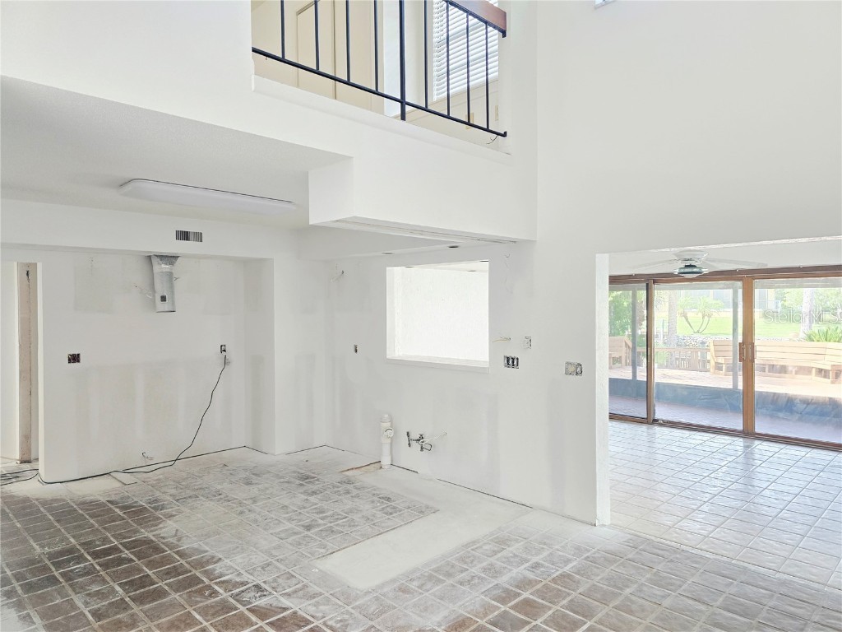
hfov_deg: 73.9
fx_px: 559
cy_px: 316
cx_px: 421
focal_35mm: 23
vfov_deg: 58.9
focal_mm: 6.3
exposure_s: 1/120
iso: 400
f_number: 1.7
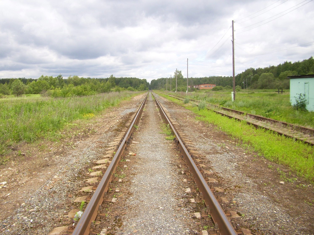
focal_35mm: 34
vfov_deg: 41.8
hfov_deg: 54.0
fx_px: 308
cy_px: 118
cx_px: 157
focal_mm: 5.7
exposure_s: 1/200
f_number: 5.6
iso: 80
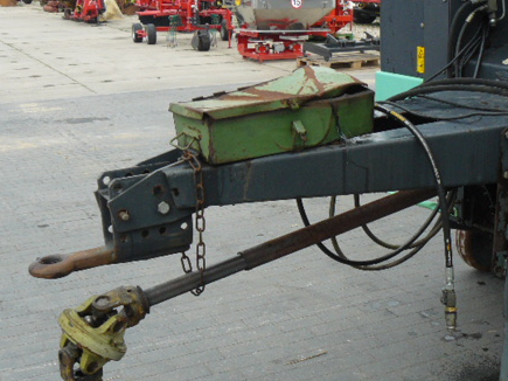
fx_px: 778
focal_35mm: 53
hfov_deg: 35.9
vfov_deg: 27.4
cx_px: 332
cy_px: 252
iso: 100
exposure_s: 1/200
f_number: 4
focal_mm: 6
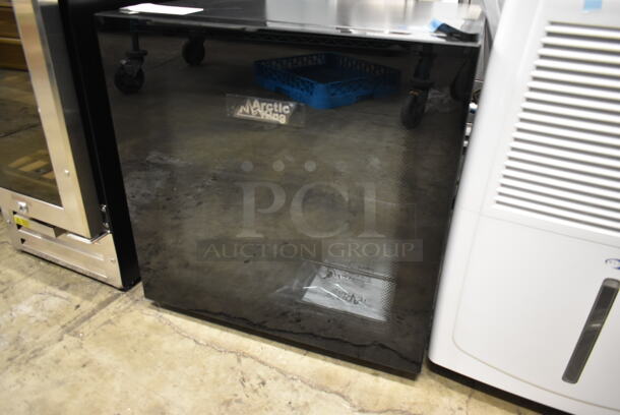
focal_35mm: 27
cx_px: 310
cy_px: 208
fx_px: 465
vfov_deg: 48.0
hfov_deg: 67.3
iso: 1800
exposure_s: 1/30
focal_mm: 18
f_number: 3.5
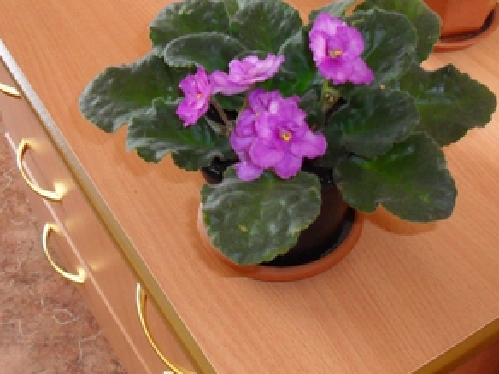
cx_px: 335
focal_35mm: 54
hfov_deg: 35.2
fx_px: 778
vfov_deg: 27.0
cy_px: 203
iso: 200
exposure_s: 1/45
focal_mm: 6.3
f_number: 3.2
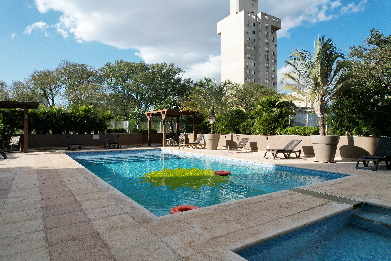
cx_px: 196
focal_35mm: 22
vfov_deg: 57.2
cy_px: 130
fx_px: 239
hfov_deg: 78.6
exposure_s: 1/2000
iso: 150
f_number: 2.8
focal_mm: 8.38
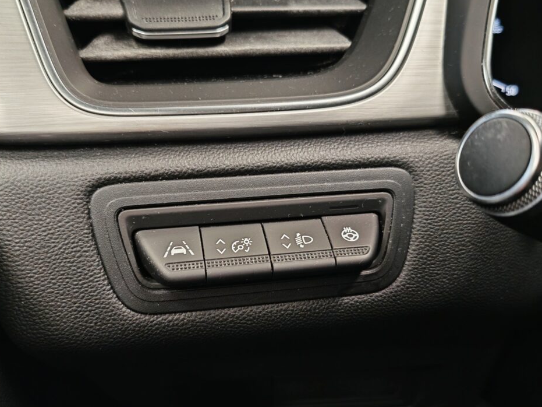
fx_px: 517
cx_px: 262
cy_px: 218
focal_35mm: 33
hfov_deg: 55.3
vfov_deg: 42.9
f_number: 1.6
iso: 200
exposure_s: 1/50
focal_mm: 5.4
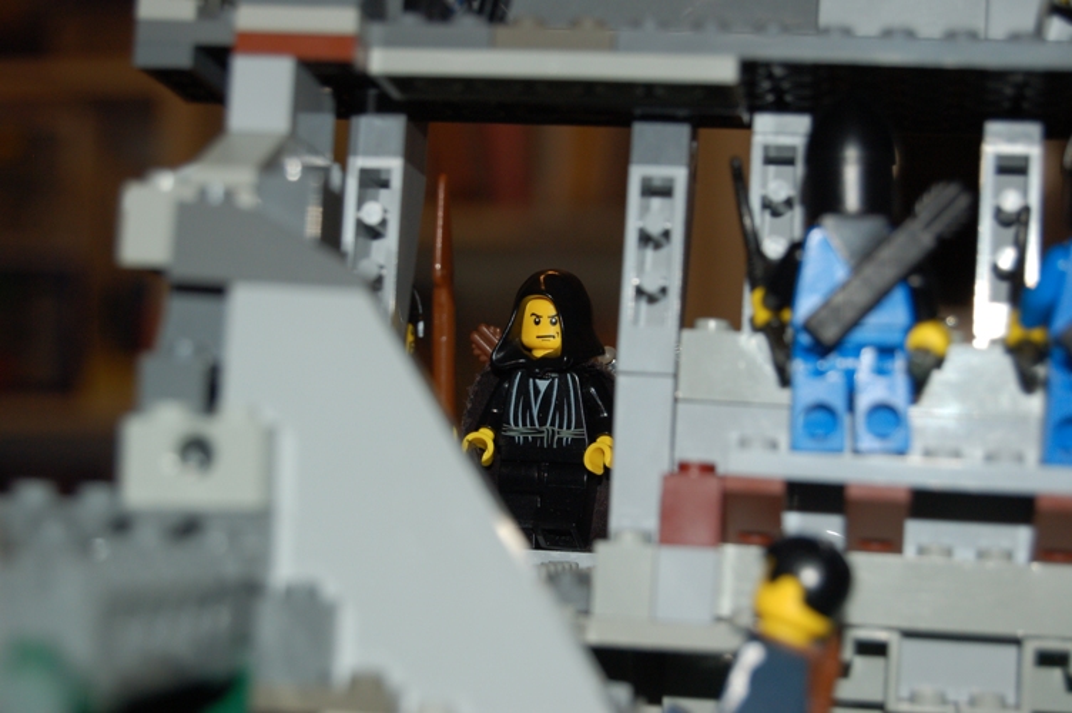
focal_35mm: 82
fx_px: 2454
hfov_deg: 24.6
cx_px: 536
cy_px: 356
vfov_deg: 16.5
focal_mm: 55
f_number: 5.6
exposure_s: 1/60
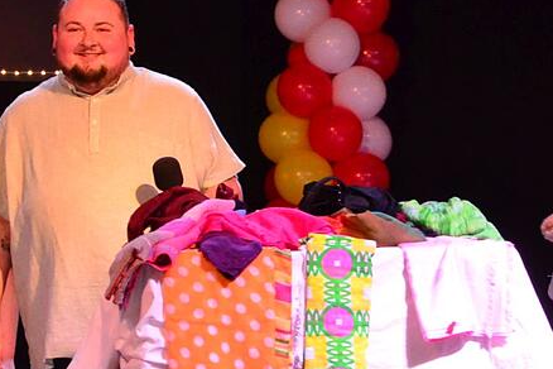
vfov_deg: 8.1
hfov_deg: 12.1
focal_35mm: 170
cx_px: 265
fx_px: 2611
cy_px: 225
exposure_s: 1/160
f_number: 5.6
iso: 3200
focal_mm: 46
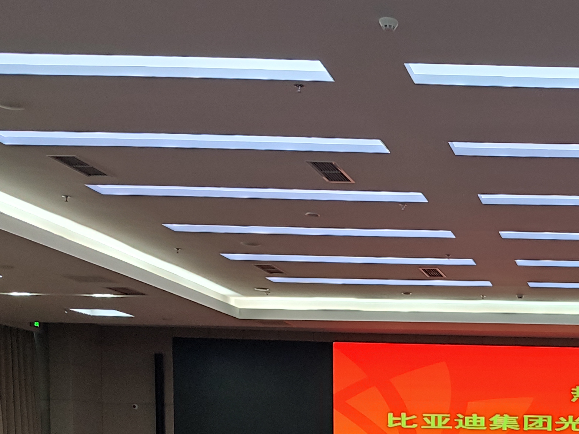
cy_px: 531
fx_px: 1070
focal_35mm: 64
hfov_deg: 27.5
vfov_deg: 21.2
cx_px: 652
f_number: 1.75
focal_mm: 5.96
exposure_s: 1/33
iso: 414
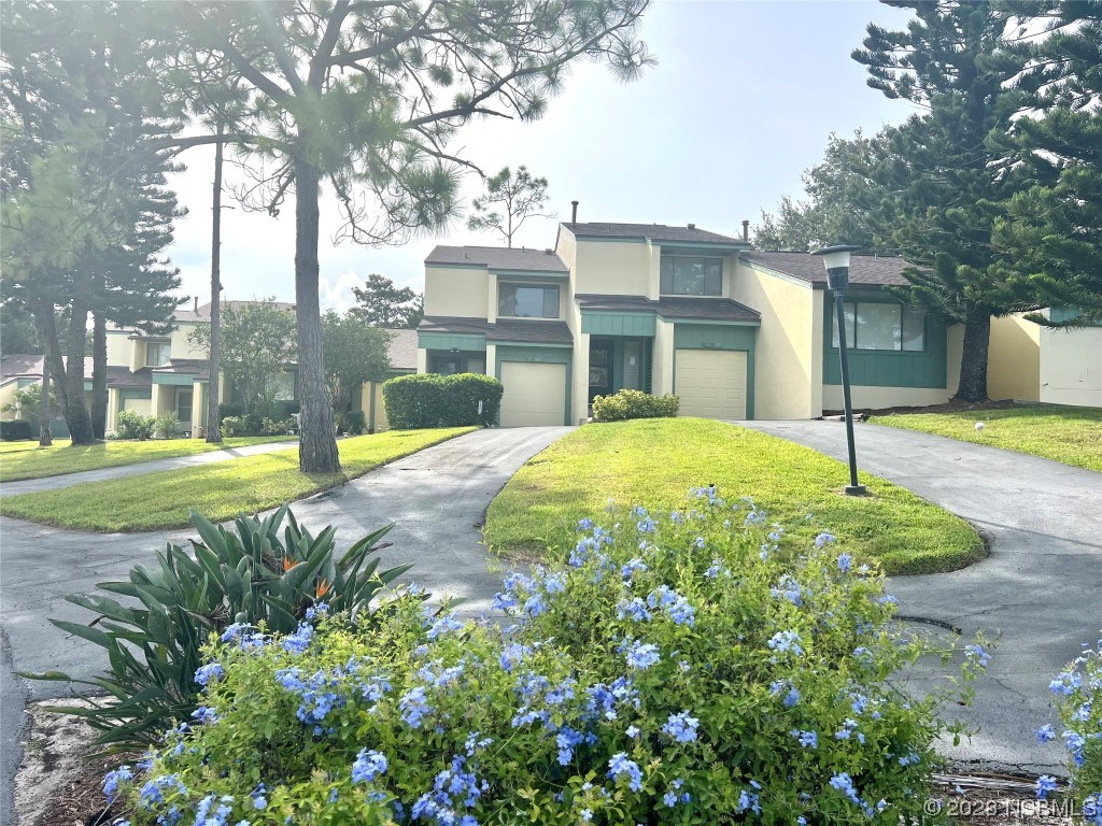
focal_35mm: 26
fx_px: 828
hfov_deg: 67.3
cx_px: 551
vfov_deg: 53.1
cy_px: 413
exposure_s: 1/4630
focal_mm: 5.7
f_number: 1.5
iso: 50
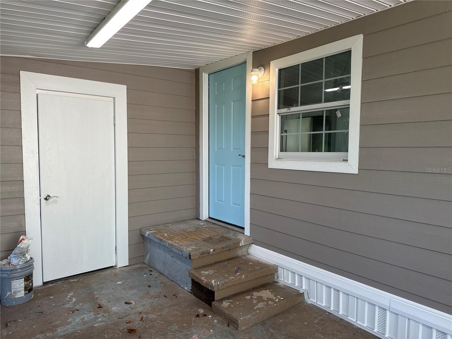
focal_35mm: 24
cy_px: 170
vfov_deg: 56.8
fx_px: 313
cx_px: 226
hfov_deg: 71.6
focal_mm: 6.76
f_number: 1.78
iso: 50
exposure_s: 1/136
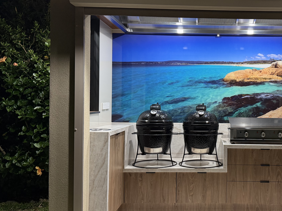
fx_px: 334
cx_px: 213
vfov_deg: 35.1
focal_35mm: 41
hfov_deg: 44.2
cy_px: 105
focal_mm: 6.76
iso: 320
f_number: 1.78
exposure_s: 1/50
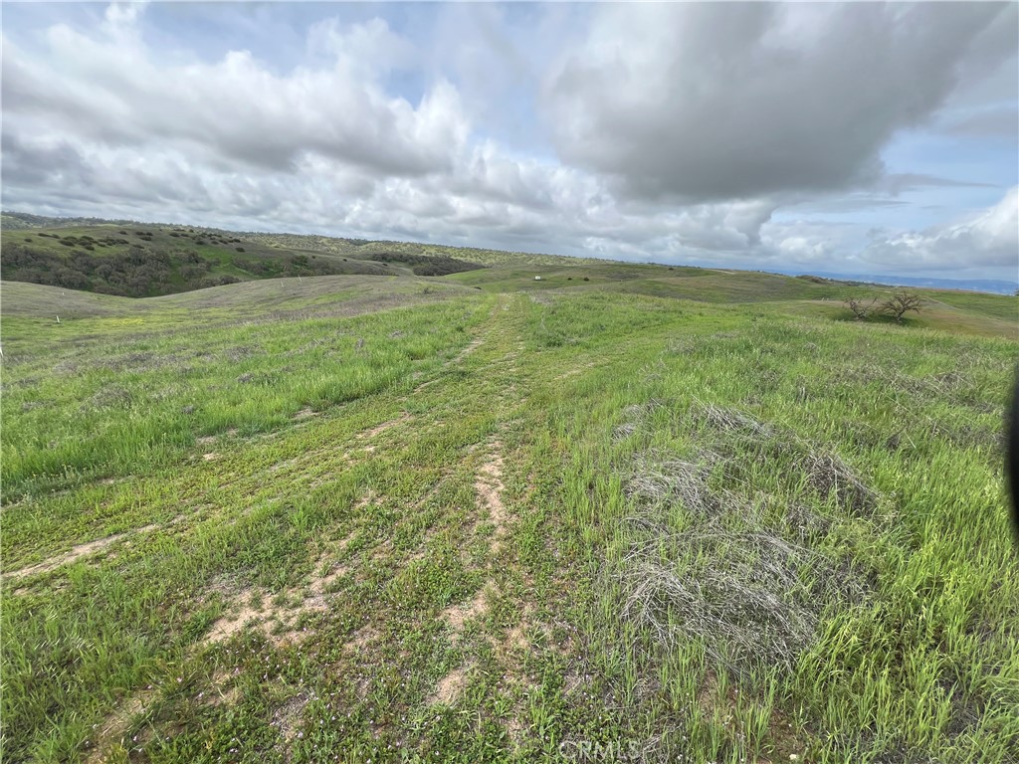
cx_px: 510
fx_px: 383
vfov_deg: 89.9
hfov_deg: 106.2
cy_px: 382
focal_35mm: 13
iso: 32
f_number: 1.8
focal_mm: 1.57
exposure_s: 1/1024
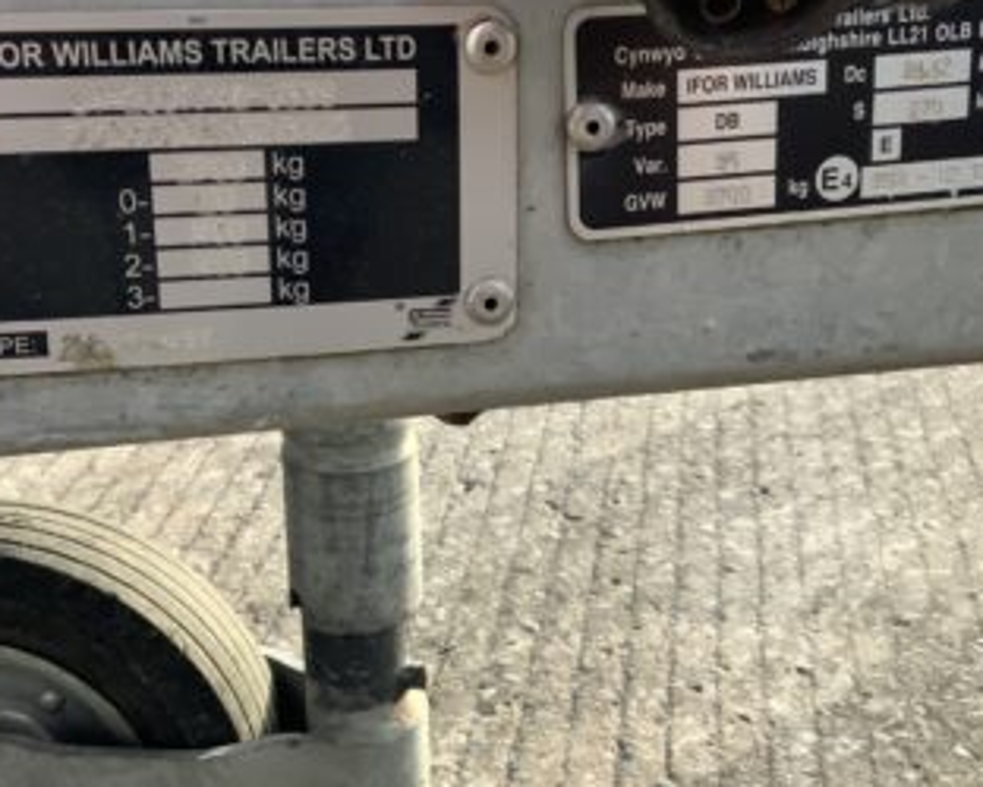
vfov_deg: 26.2
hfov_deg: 32.4
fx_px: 1688
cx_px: 570
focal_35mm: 58
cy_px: 337
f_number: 1.8
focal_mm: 3
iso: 16
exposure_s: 1/242
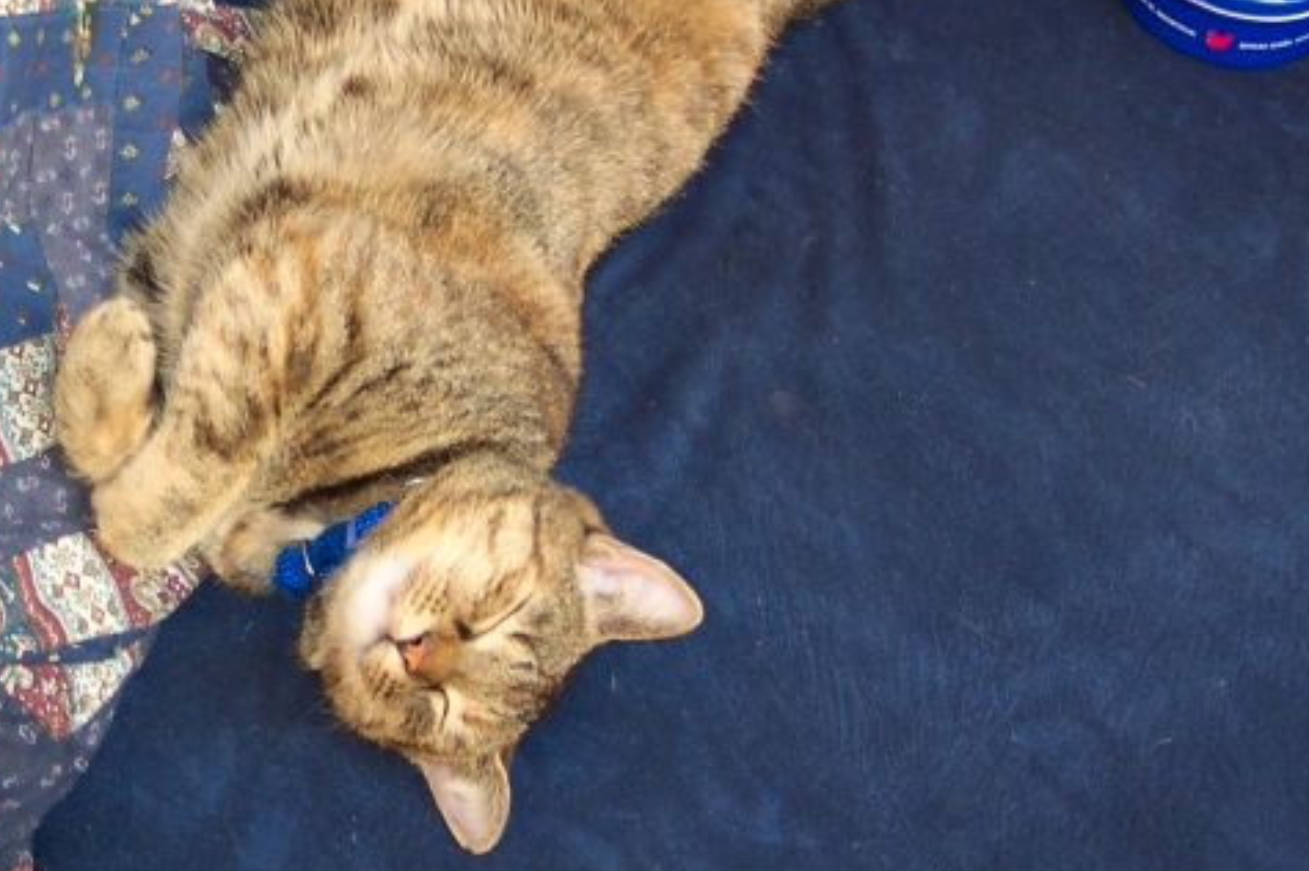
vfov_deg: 21.0
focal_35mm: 64
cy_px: 222
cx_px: 488
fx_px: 2325
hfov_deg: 31.3
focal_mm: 8
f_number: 2.8
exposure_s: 1/30
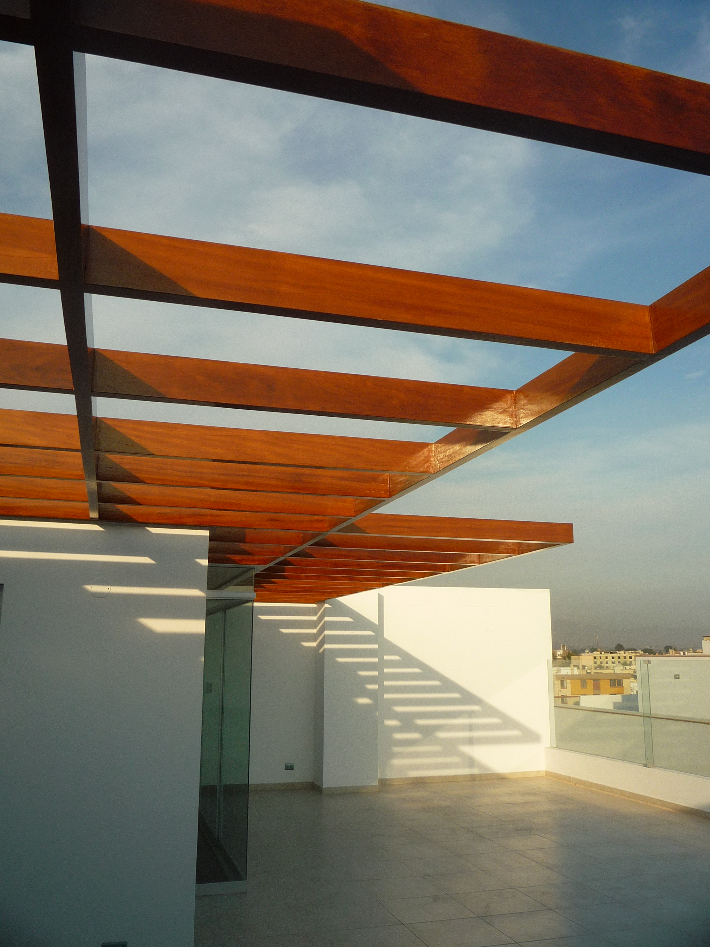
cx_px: 355
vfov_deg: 60.0
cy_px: 474
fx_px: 820
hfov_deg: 46.8
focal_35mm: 30
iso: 100
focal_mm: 5.2
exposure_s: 1/400
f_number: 5.6
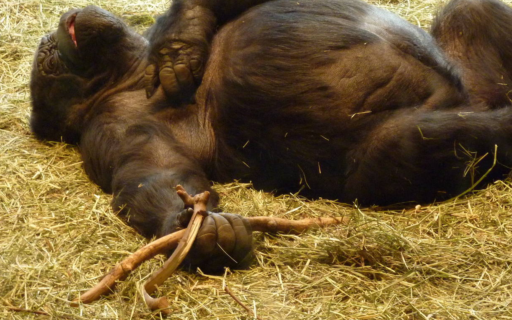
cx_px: 311
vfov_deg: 8.5
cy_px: 110
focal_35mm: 154
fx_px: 2149
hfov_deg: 13.6
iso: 400
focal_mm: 18.2
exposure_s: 1/25
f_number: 4.4
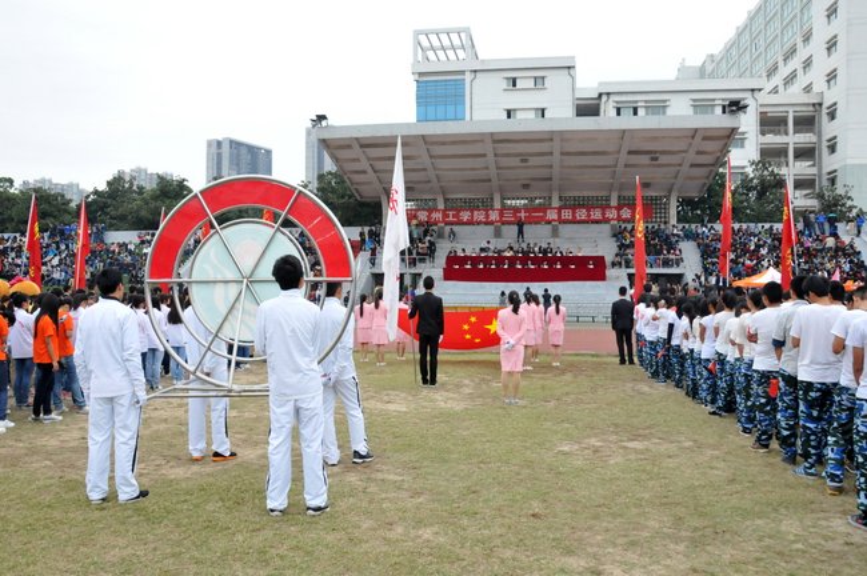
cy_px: 288
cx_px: 434
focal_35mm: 27
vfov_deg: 47.8
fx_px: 650
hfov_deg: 67.4
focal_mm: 18
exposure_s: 1/250
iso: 1000
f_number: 7.1
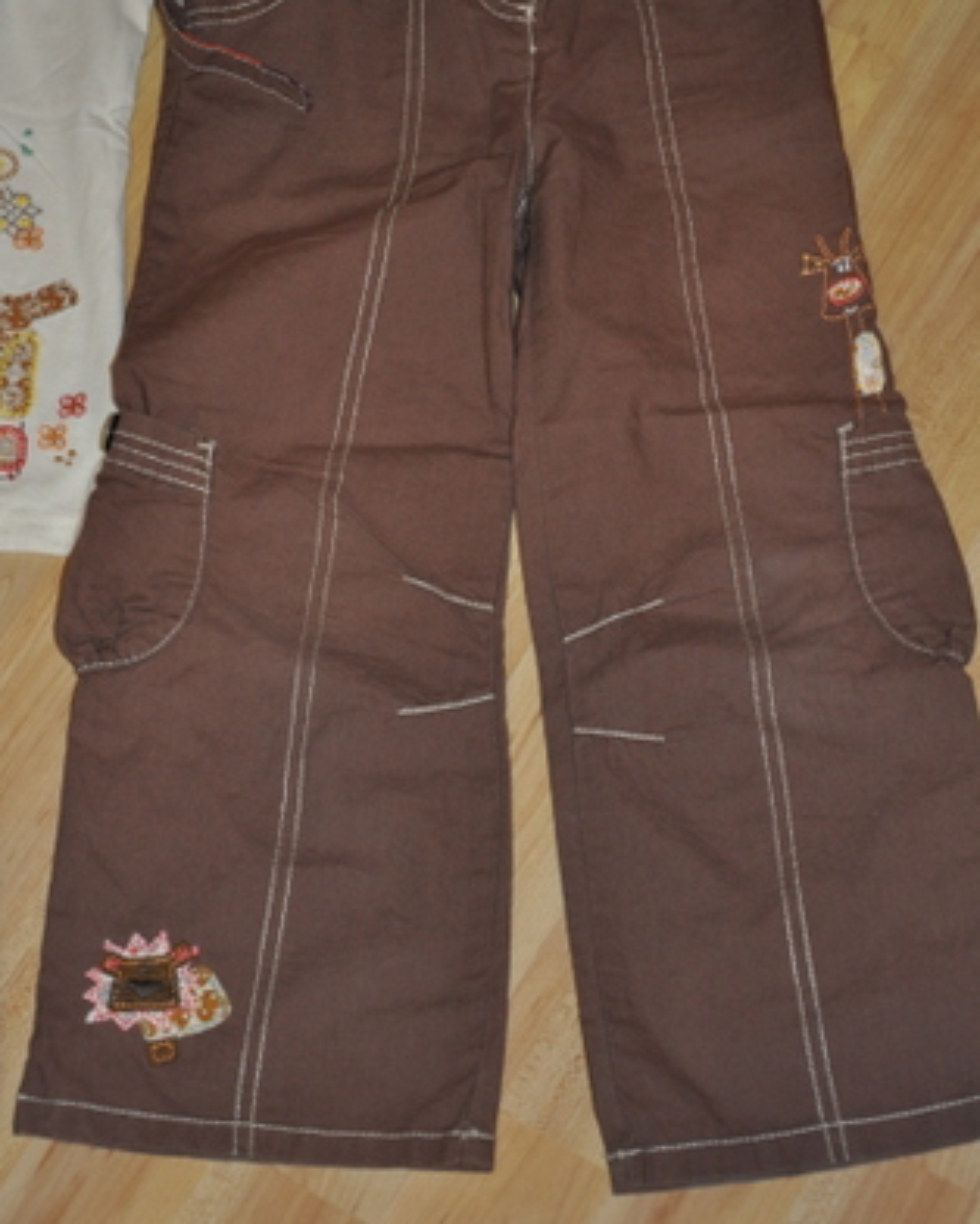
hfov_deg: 17.9
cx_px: 485
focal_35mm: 86
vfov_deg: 22.2
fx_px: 3116
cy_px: 484
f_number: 5
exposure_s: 1/60
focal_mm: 50
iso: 800
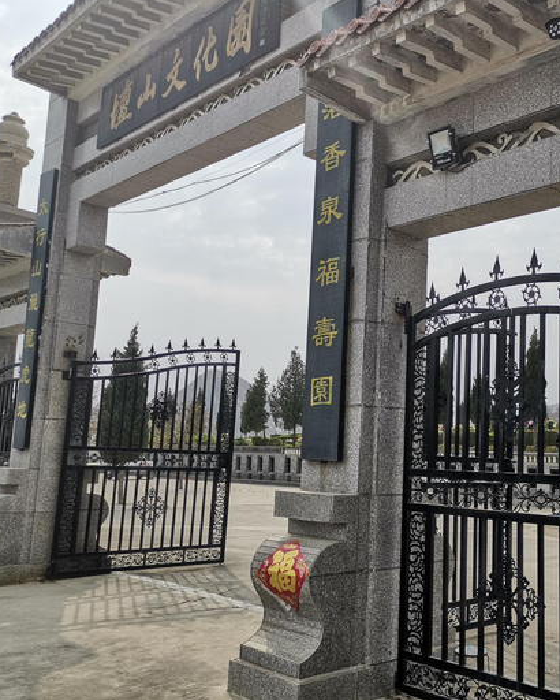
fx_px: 745
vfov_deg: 50.3
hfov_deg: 40.3
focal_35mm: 36
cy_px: 344
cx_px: 400
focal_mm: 4.75
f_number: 1.8
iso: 50
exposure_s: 1/4566
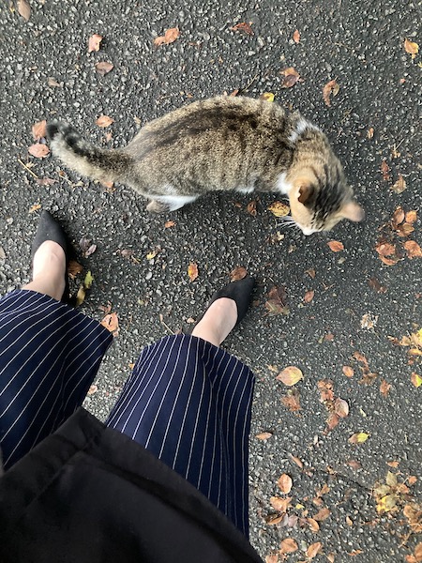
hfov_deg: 49.7
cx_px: 211
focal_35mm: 28
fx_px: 455
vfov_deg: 63.4
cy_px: 282
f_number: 1.8
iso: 640
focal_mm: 3.99
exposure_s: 1/30
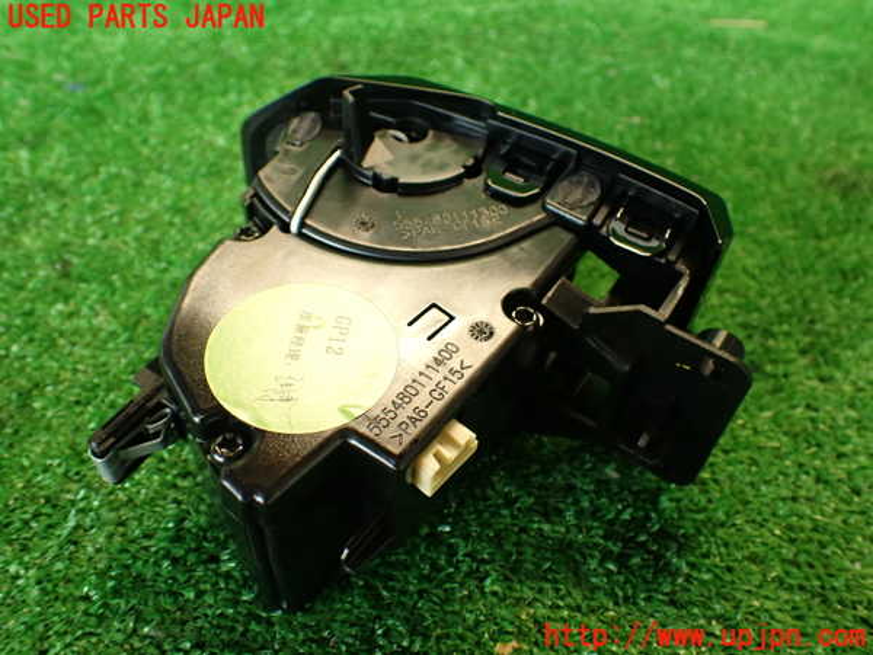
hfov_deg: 56.8
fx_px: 807
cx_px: 436
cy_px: 328
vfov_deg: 44.2
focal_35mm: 32
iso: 200
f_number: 2.4
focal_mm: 5.79
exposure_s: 1/30
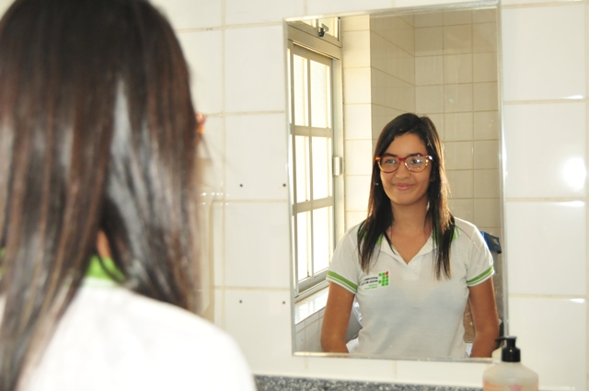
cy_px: 196
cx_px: 294
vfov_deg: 26.4
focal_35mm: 51
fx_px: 833
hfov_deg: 38.9
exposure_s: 1/125
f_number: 5
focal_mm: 34
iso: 1000
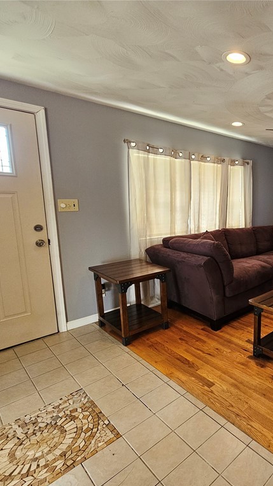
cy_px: 244
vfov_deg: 89.6
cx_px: 265
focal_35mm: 19
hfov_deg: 49.2
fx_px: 245
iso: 400
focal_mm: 2.2
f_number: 2.2
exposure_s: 1/60
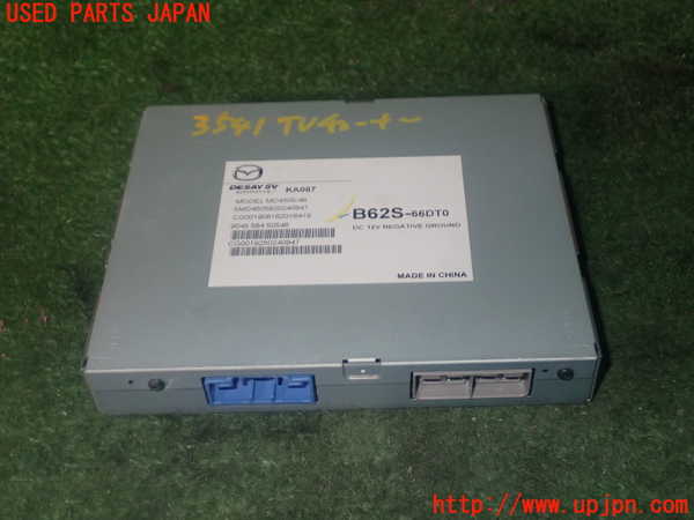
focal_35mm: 47
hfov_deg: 40.4
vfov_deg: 30.9
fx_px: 942
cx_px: 347
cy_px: 260
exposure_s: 1/50
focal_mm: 8.4
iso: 320
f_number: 9
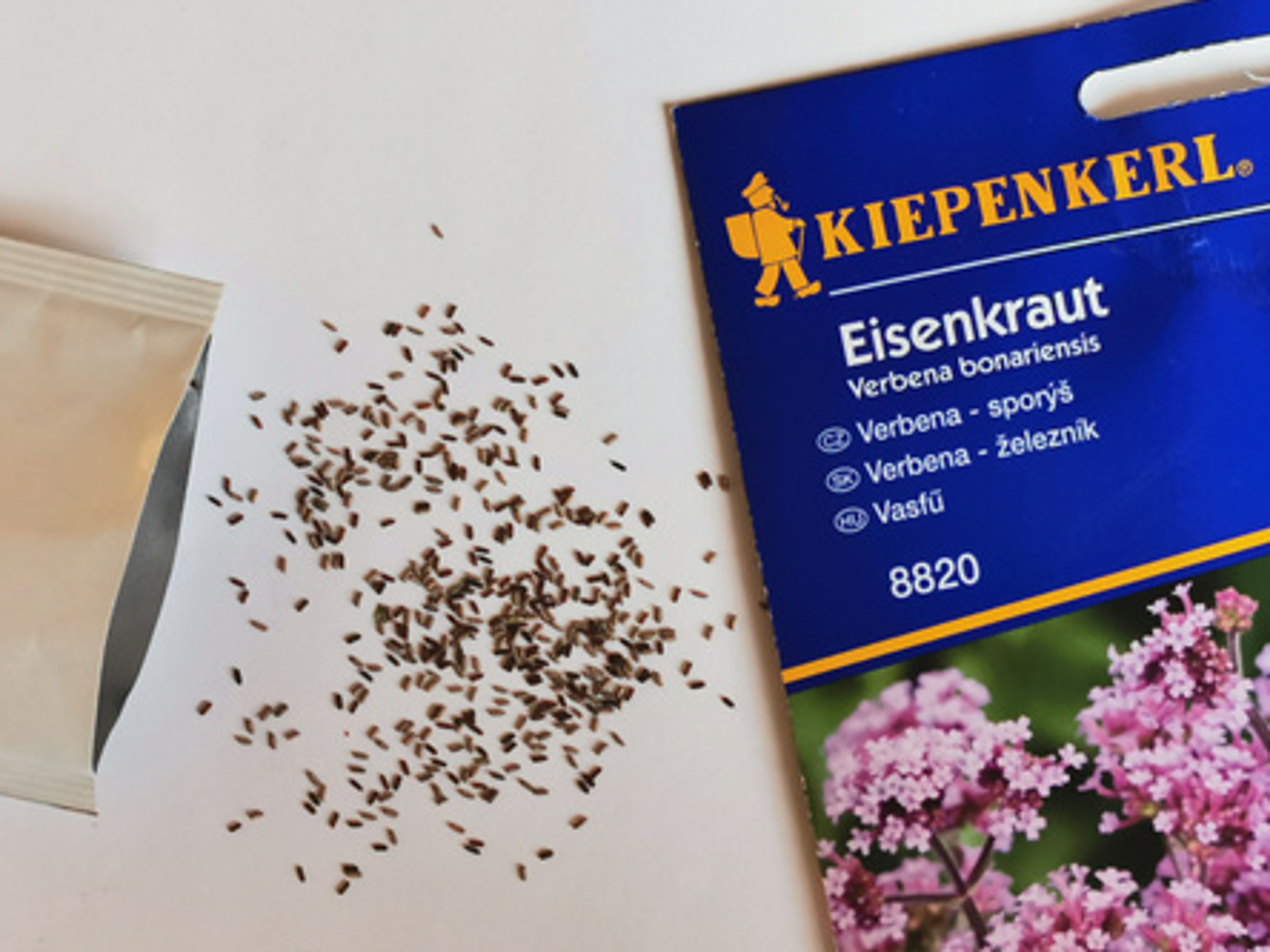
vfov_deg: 19.4
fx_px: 2788
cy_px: 476
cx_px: 632
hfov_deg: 25.7
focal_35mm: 76
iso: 125
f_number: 1.6
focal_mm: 5.56
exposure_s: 1/100
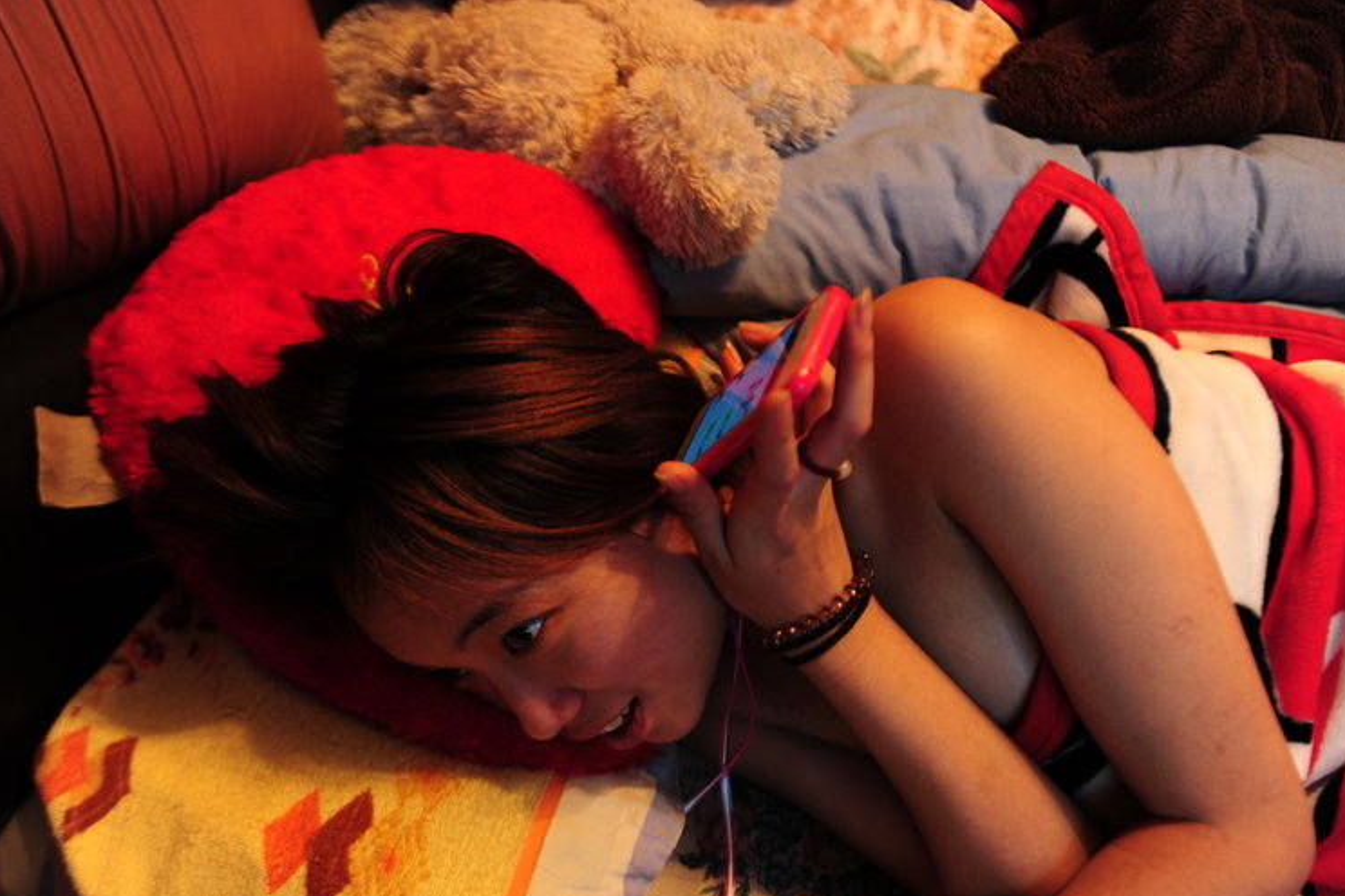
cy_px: 539
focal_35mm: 29
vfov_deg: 44.7
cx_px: 636
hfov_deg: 63.6
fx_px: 1083
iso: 1000
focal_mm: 24
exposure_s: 1/25
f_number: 2.8
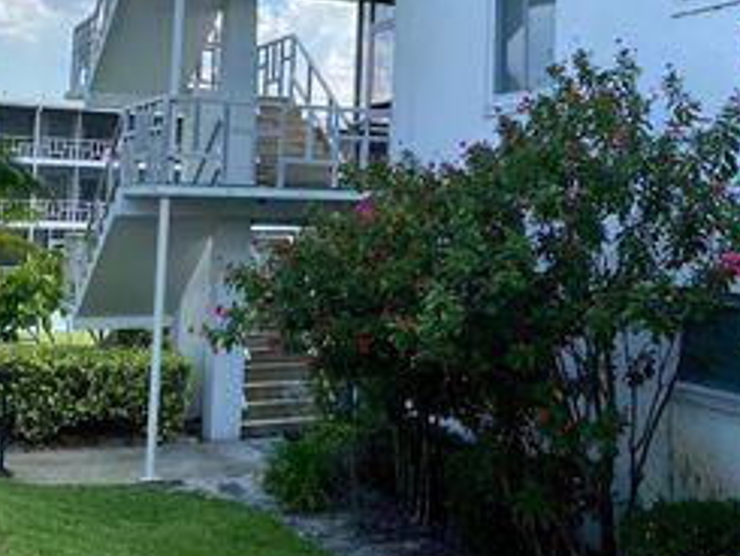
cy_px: 101
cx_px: 474
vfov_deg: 27.0
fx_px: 1134
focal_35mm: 53
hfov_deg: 35.9
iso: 32
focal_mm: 4.25
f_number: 1.8
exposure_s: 1/1866
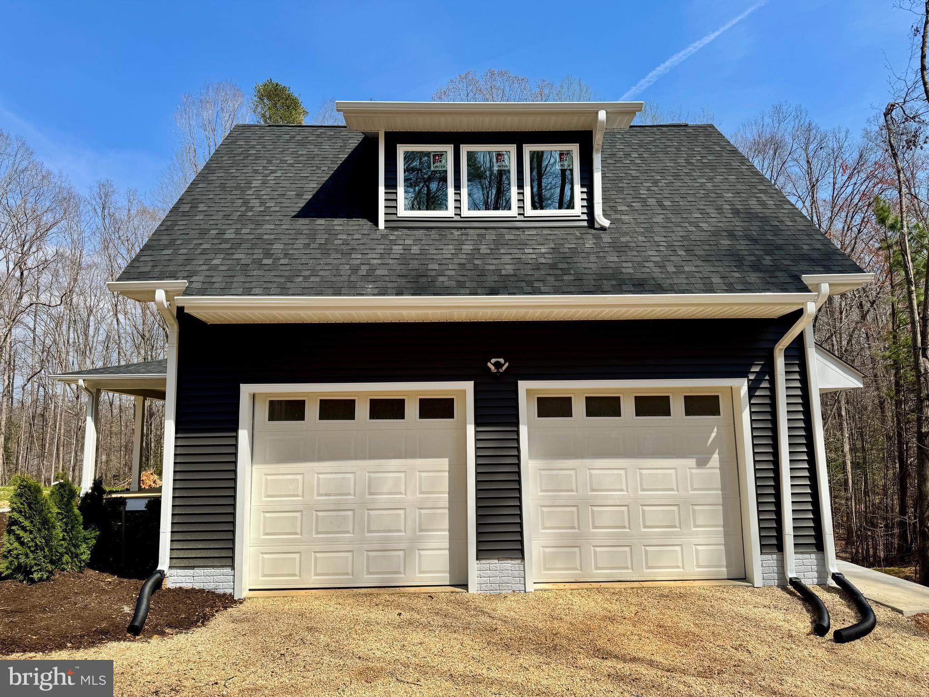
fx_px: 644
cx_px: 464
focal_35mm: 24
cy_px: 348
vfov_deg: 56.8
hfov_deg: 71.6
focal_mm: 6.76
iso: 80
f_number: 1.78
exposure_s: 1/5348
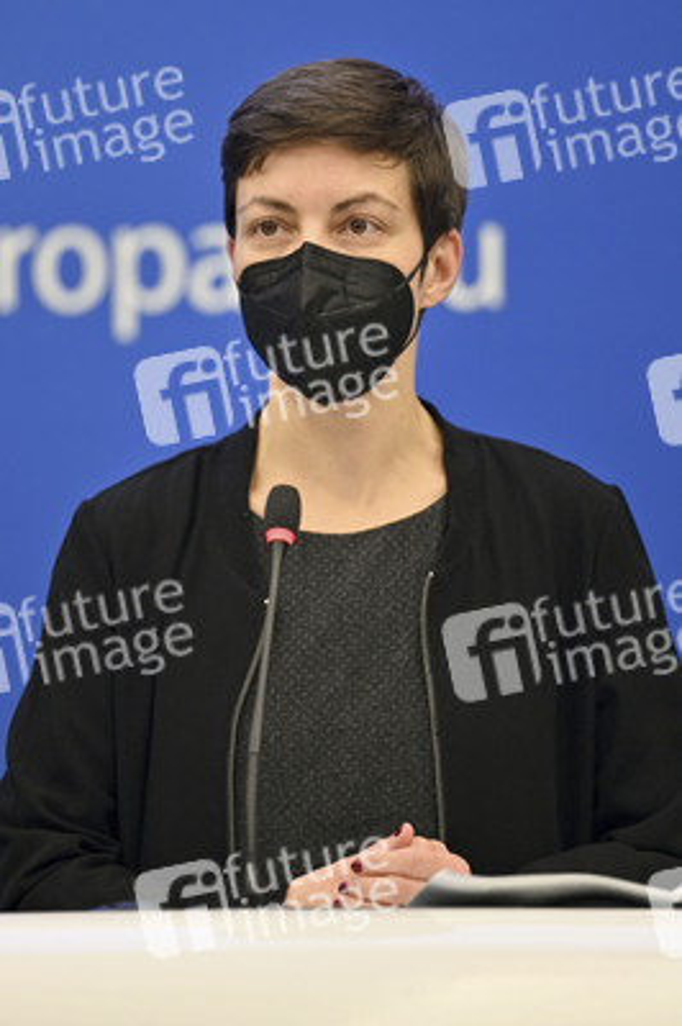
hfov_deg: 6.9
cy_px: 513
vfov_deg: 10.3
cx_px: 341
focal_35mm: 200
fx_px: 5693
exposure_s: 1/160
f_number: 2.8
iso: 640
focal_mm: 200
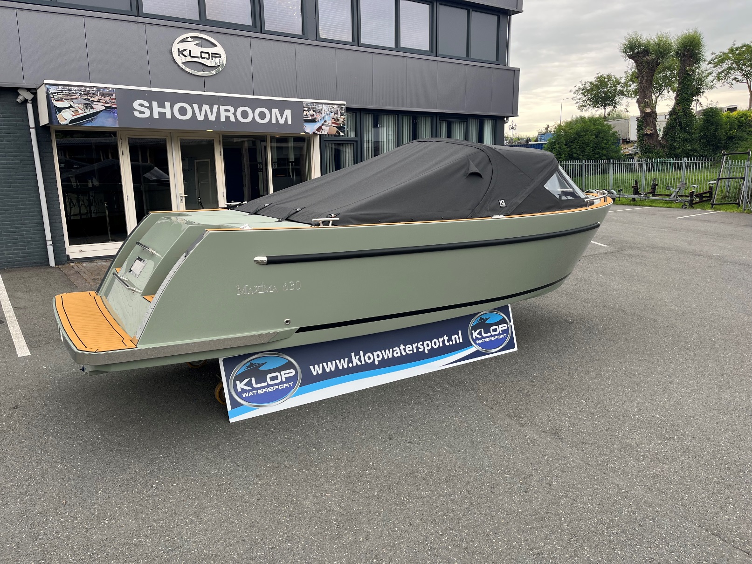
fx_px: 565
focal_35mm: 26
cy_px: 282
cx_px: 376
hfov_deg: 67.3
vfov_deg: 53.1
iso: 40
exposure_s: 1/223
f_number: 1.6
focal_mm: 5.1
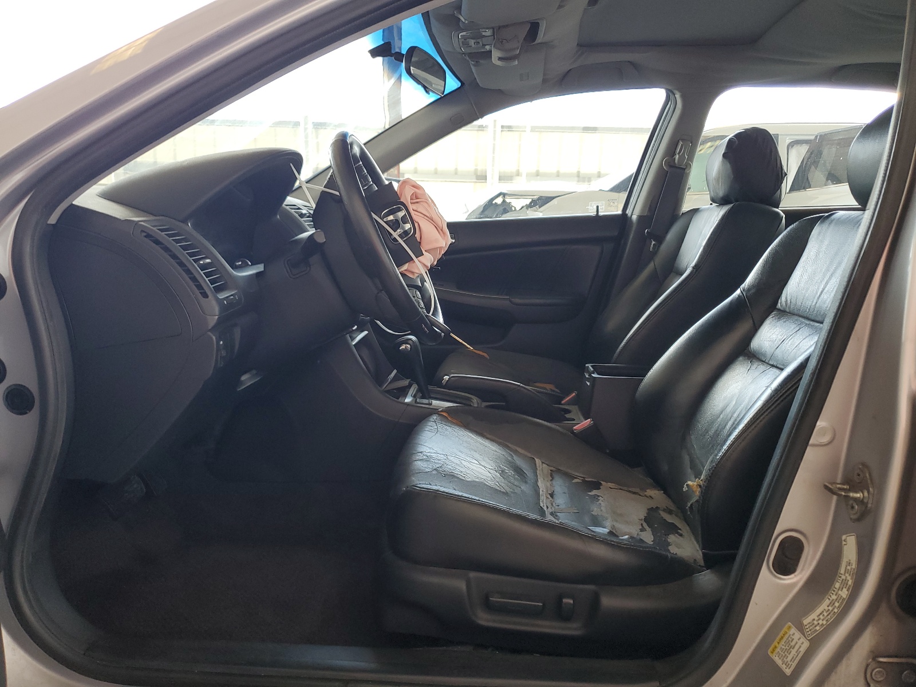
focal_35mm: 26
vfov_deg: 53.1
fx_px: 688
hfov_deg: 67.3
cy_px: 344
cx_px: 458
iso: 72
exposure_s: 1/120
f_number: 1.5
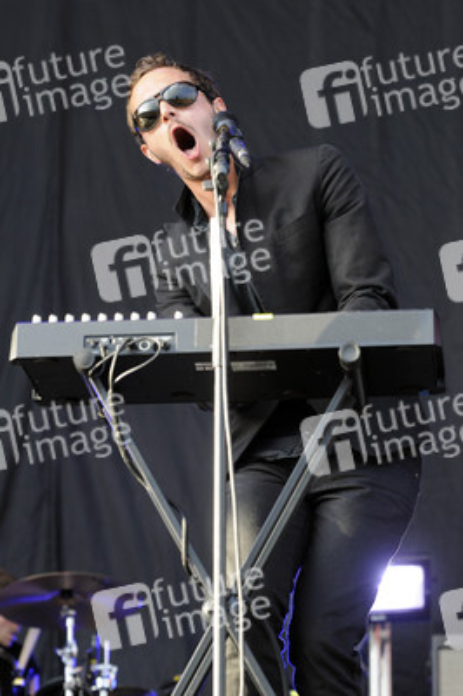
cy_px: 348
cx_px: 232
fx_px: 2899
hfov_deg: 9.1
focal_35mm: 150
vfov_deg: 13.7
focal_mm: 100
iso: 400
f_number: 4.5
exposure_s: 1/200
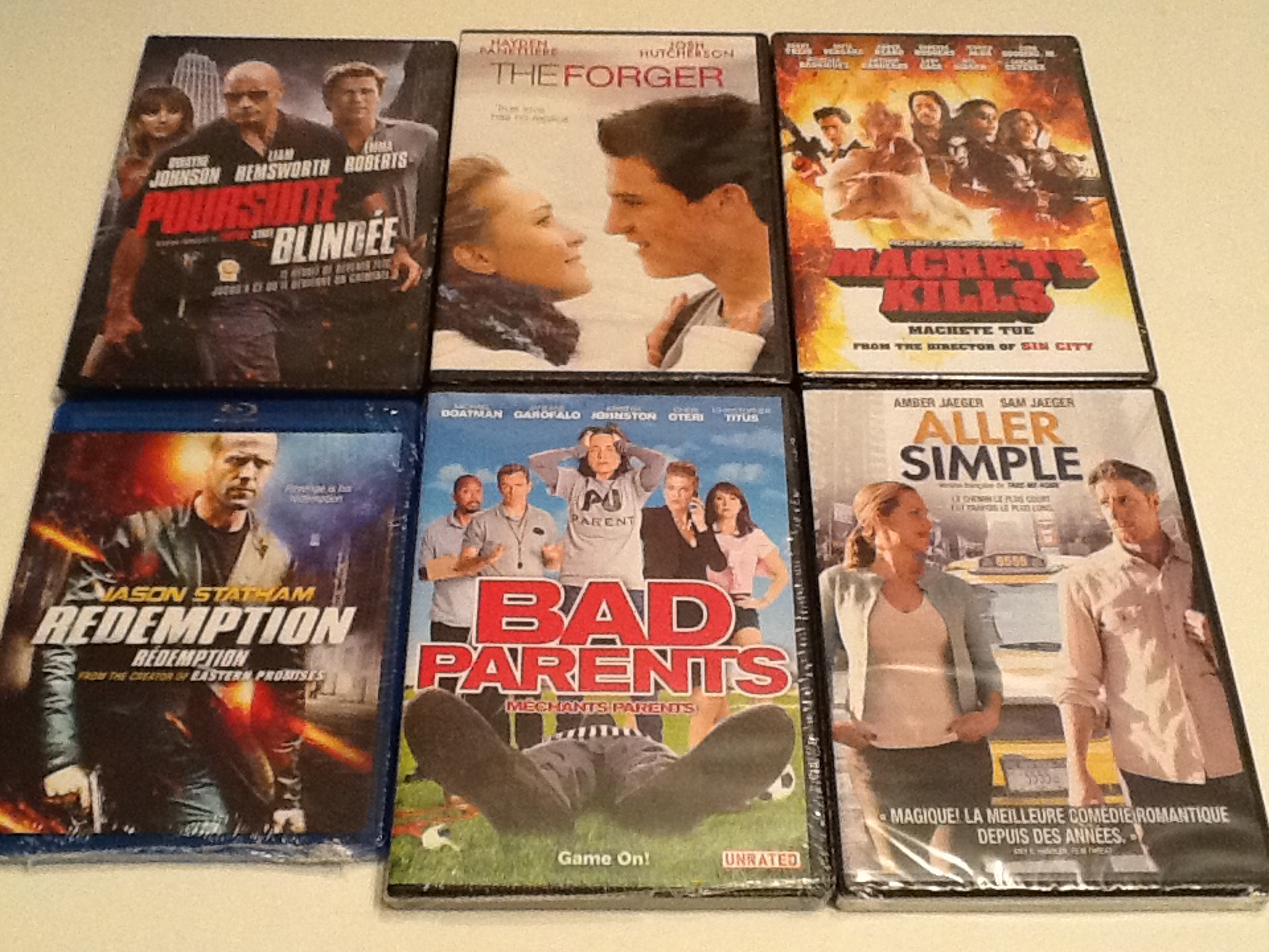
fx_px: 1613
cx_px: 634
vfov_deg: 32.9
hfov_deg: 42.9
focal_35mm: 44
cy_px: 476
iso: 200
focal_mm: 2.03
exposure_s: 1/30
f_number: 2.4
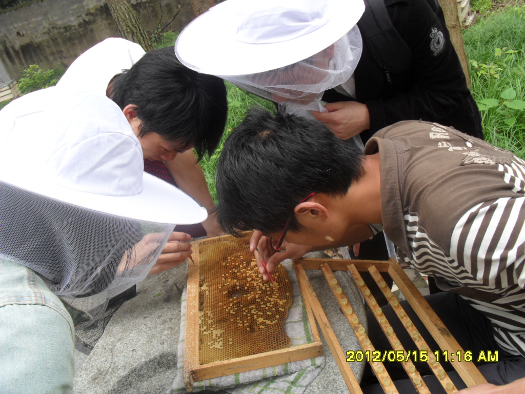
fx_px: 531
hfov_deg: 52.6
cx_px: 262
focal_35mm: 35
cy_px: 197
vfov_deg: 40.7
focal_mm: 6.3
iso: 100
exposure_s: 1/90
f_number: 3.2
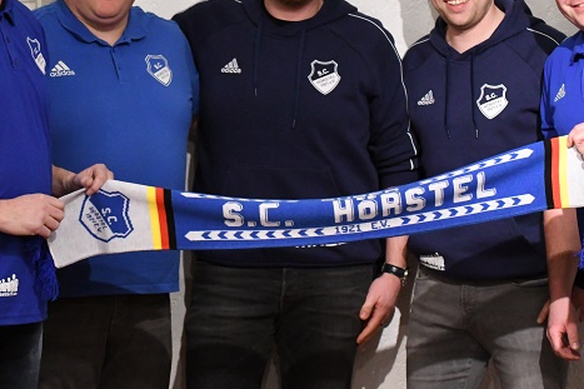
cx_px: 301
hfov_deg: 11.1
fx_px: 3000
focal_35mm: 185
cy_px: 97
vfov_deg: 7.4
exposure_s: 1/200
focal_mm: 72
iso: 8000
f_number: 2.8
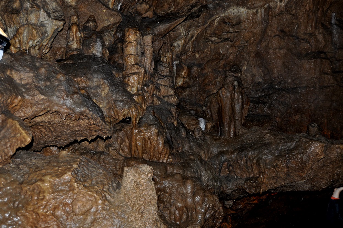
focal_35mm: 48
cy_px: 114
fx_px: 457
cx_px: 172
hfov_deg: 41.2
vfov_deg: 28.0
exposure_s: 1/60
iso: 500
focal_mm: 32
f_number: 4.5
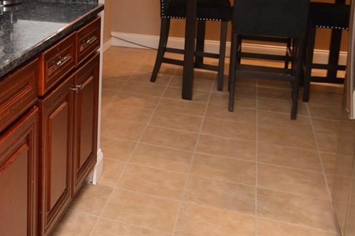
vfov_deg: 25.7
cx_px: -34
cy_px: 5
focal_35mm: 50
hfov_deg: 34.4
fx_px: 493
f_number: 4
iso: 640
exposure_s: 1/60
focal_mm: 12
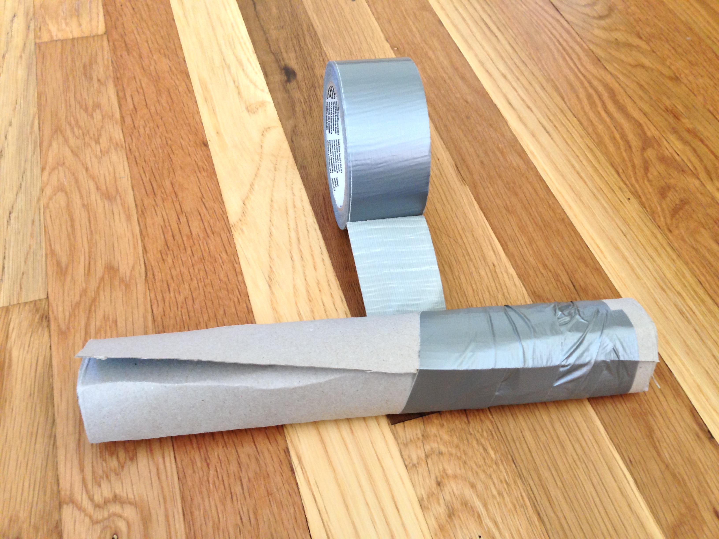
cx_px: 360
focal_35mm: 33
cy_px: 270
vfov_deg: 42.9
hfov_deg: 55.4
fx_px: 685
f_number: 2.4
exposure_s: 1/20
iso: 160
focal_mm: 4.13
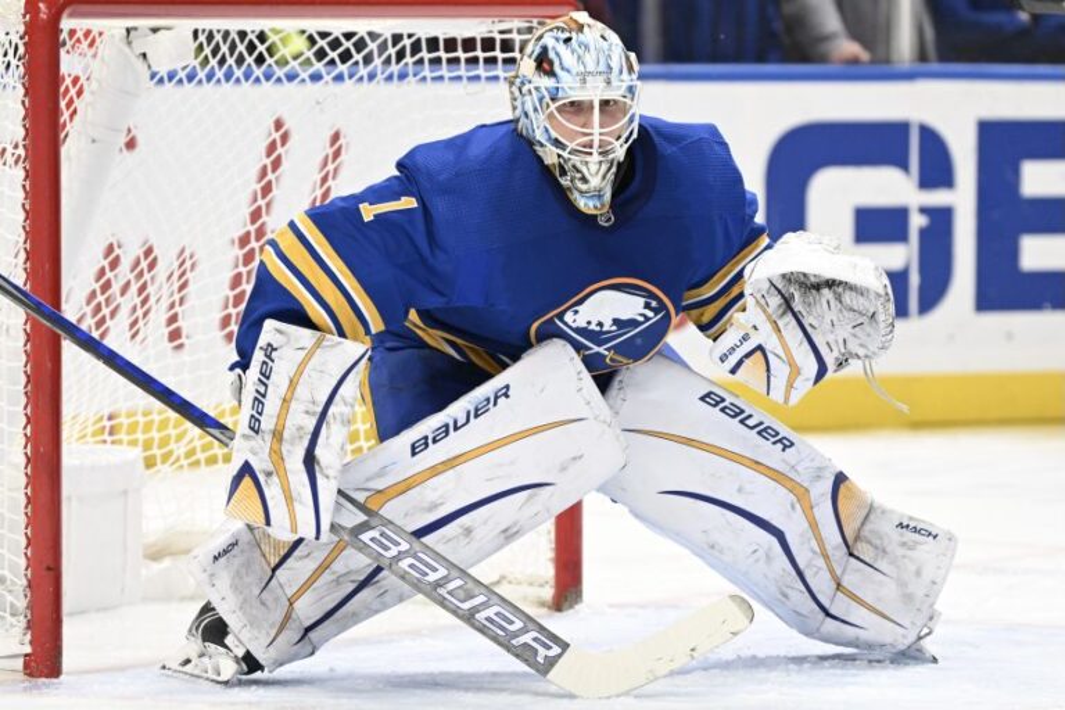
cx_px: 532
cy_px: 355
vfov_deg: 8.1
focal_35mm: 170
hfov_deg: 12.1
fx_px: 5029
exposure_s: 1/1600
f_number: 3.2
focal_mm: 170
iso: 3200
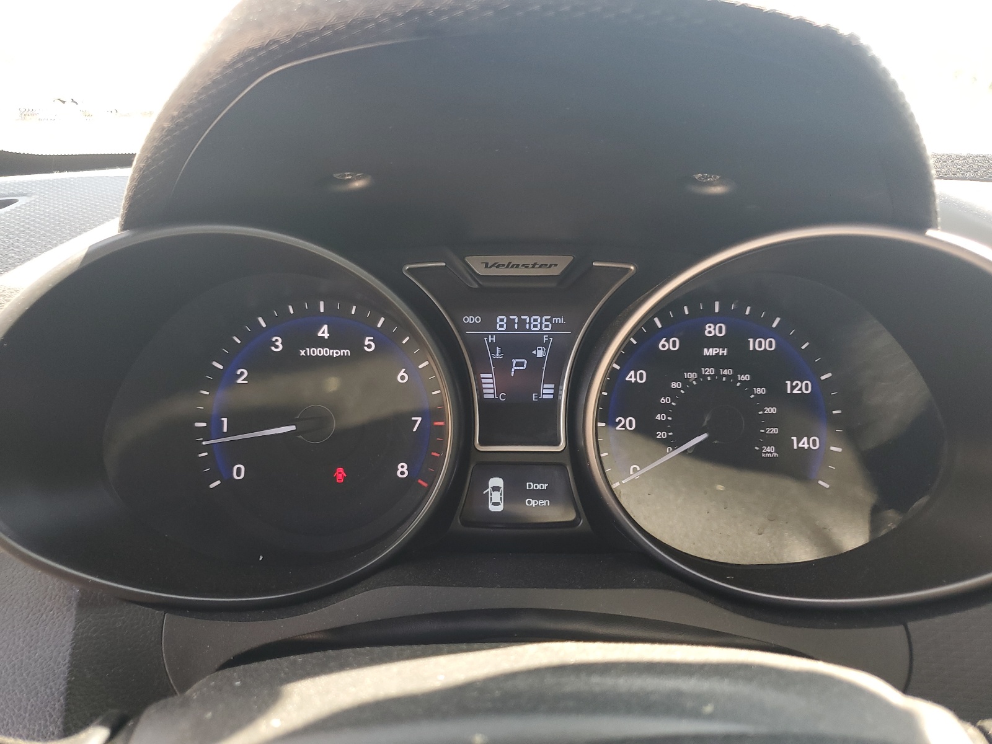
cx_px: 496
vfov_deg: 53.1
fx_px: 745
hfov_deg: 67.3
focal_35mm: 26
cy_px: 372
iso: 61
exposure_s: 1/120
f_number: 1.5
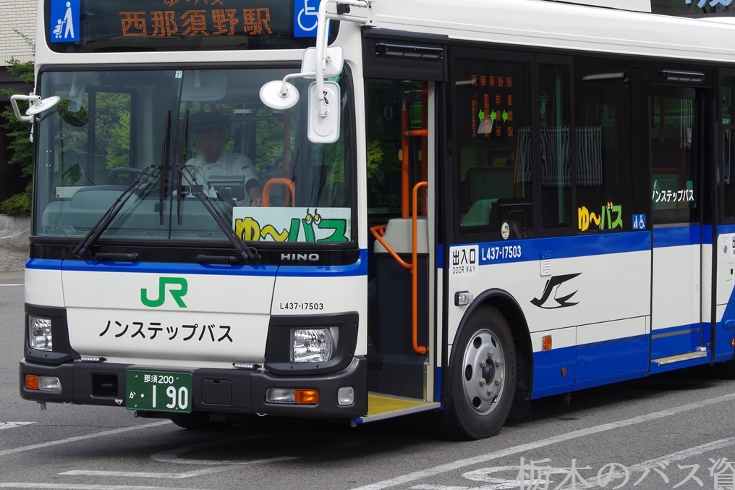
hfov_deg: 19.4
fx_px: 2143
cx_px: 443
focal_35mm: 105
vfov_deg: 13.0
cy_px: 193
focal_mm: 53
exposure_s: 1/100
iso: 200
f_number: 10
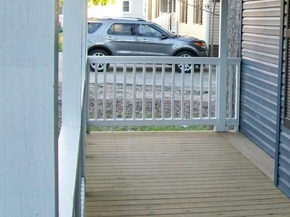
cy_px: 63
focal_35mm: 77
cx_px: 281
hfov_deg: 24.3
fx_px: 645
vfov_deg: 19.0
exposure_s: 1/100
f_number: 2.7
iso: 160
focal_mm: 6
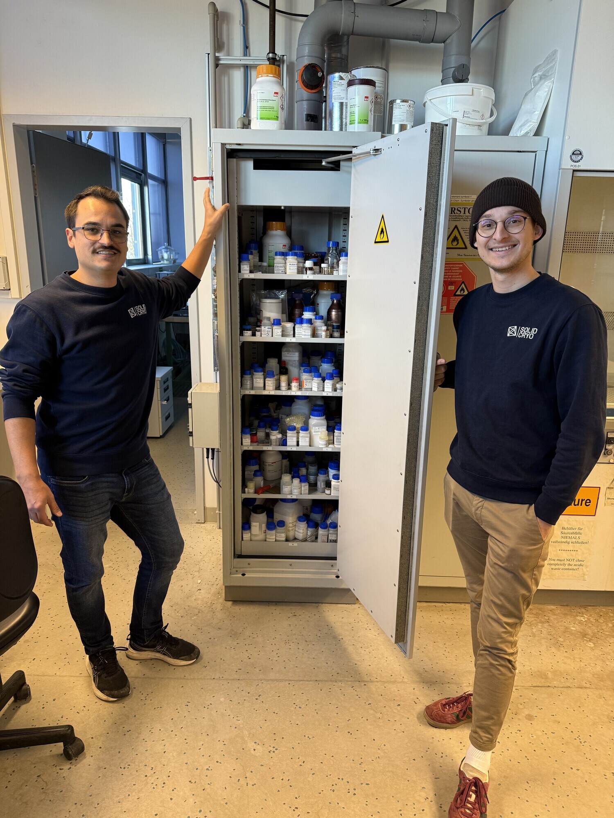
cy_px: 409
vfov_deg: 71.6
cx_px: 307
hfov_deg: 56.8
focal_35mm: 24
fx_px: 568
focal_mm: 6.76
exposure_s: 1/50
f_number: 1.78
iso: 160
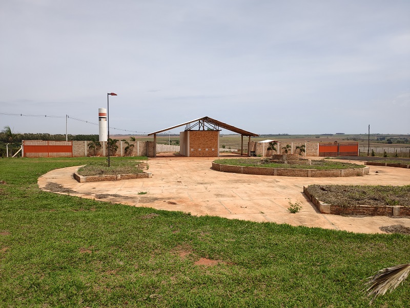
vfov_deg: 53.1
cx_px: 205
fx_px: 308
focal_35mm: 26
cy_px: 154
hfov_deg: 67.3
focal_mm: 4.75
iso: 112
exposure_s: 1/1847
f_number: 1.75
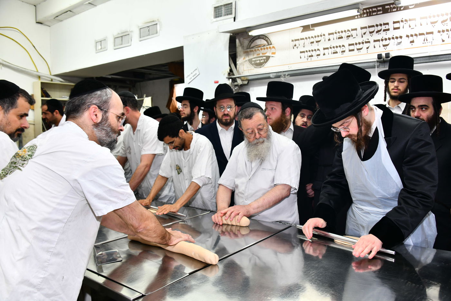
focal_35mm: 28
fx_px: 351
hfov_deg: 65.5
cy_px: 150
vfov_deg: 46.4
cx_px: 226
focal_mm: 28
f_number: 5
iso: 640
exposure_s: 1/125
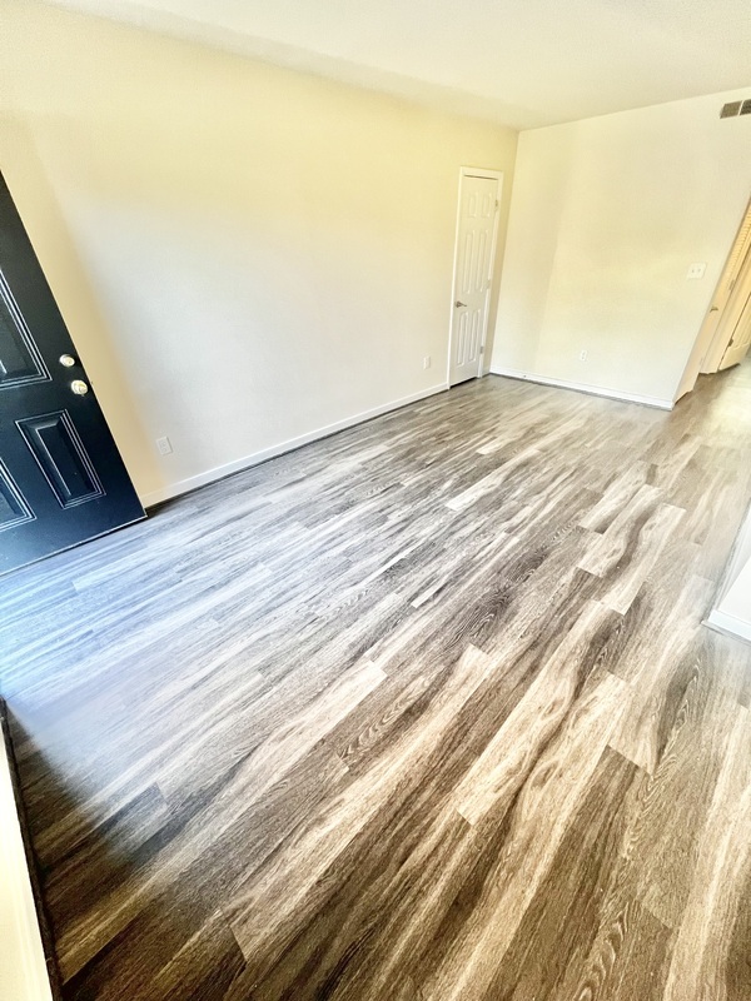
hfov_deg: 89.9
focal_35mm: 13
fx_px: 376
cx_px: 376
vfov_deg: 106.2
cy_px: 500
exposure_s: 1/60
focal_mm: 1.57
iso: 250
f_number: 1.8
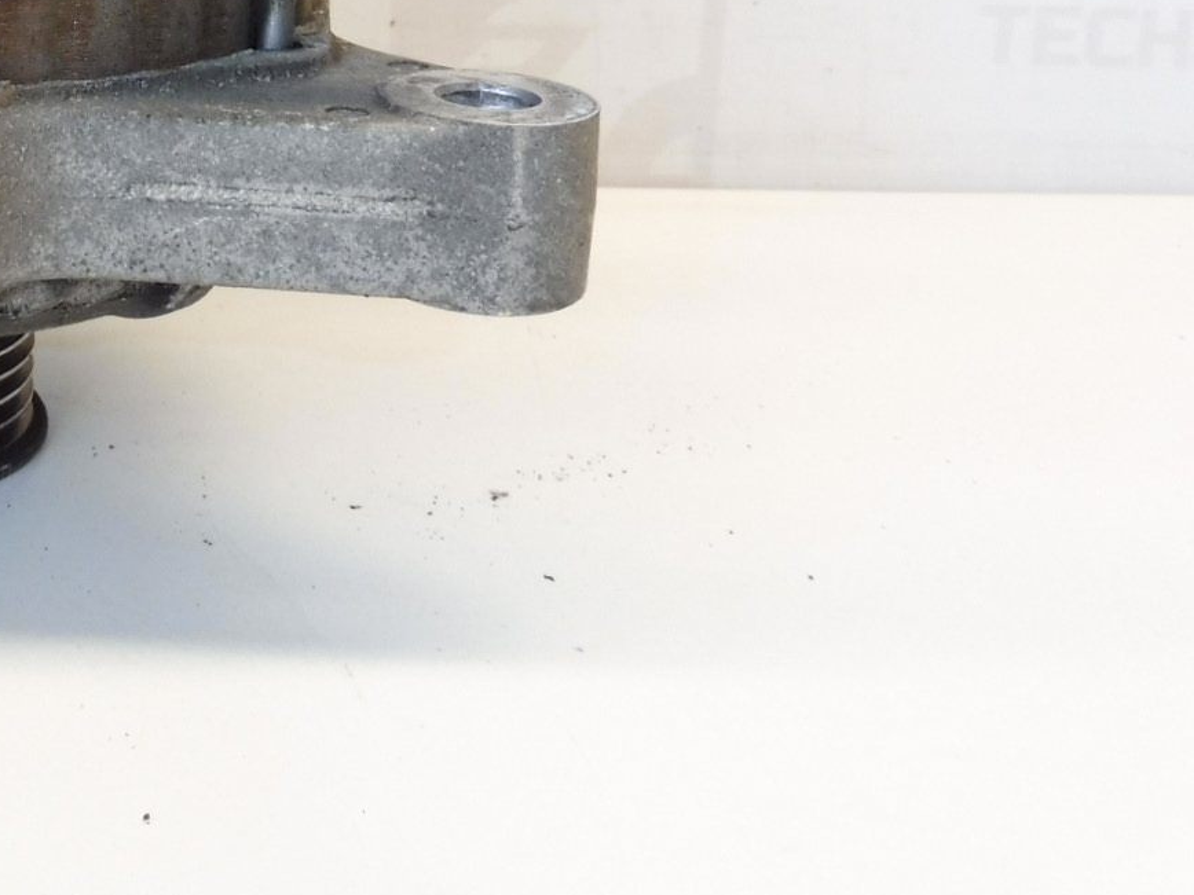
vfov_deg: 23.1
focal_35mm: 59
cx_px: -61
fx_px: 2035
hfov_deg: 29.9
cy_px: -129
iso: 200
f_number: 4
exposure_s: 1/60
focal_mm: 4.4
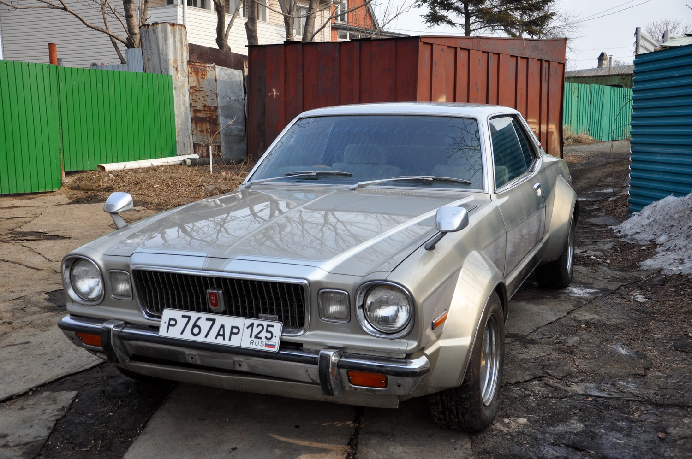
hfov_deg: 49.6
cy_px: 230
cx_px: 346
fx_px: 749
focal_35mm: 39
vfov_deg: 34.1
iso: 400
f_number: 5
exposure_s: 1/1250
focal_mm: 26
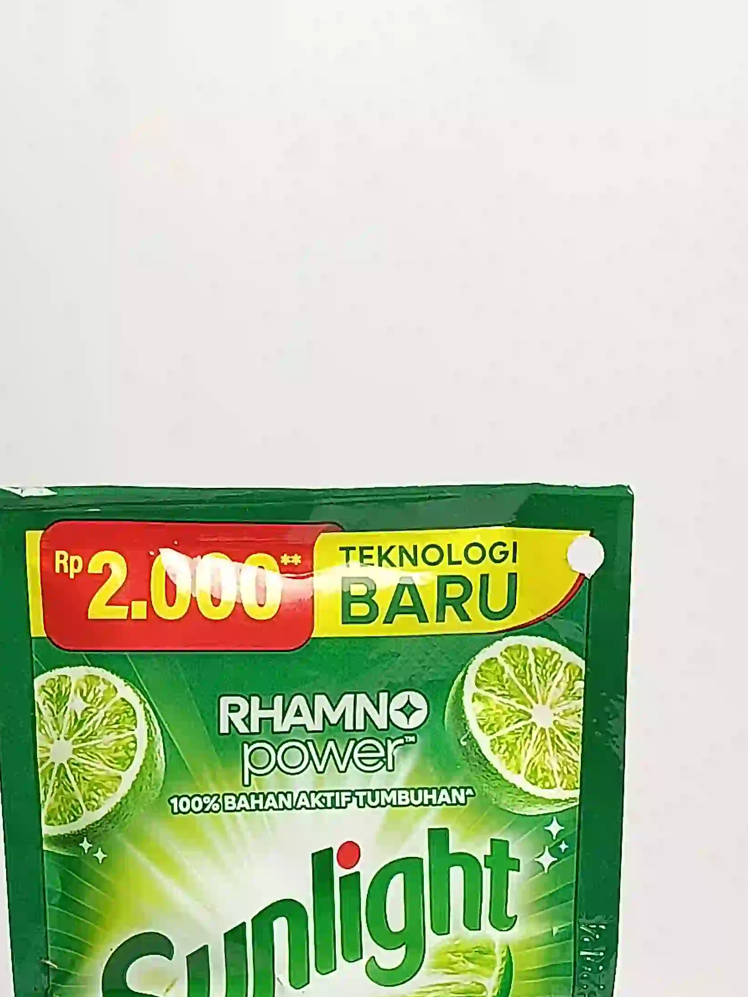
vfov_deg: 24.2
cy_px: 846
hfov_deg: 18.7
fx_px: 2276
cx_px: 311
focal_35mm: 79
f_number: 1.7
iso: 107
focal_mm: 5.24
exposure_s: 1/100
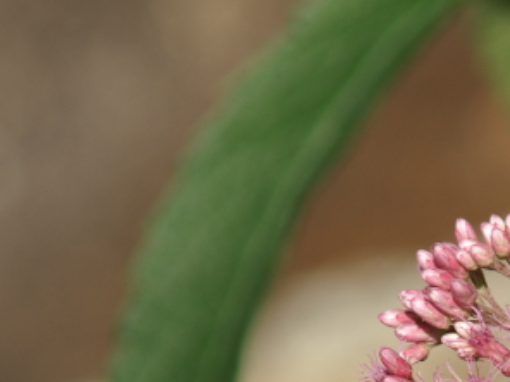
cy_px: 449
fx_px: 13584
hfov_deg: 2.1
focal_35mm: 922
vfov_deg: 1.6
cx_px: 613
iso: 100
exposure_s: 1/250
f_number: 9
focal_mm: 210
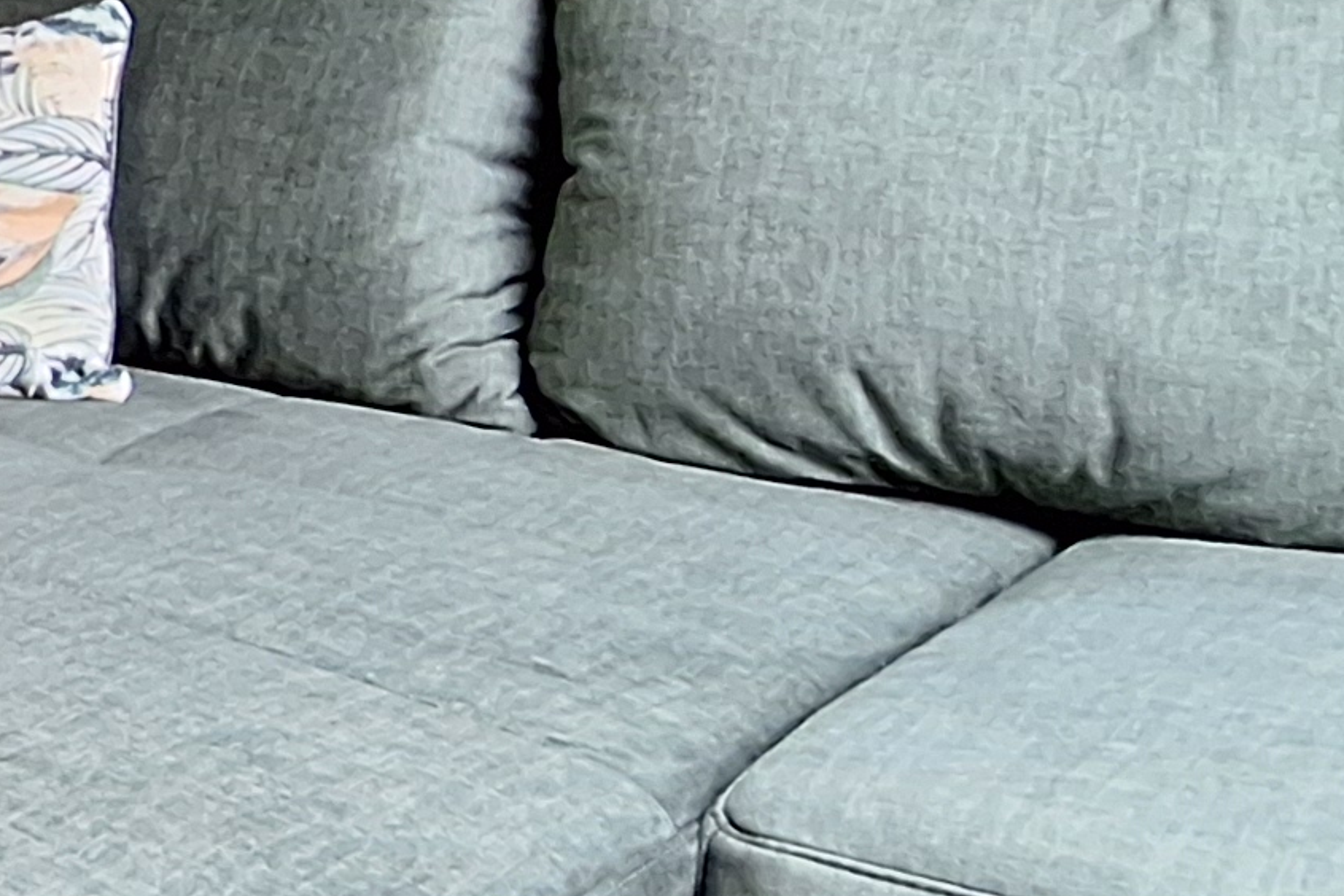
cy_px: -105
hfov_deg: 21.5
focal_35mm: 64
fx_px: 2389
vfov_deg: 20.2
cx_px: -1035
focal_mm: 1.74
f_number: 2.2
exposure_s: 1/33
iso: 160
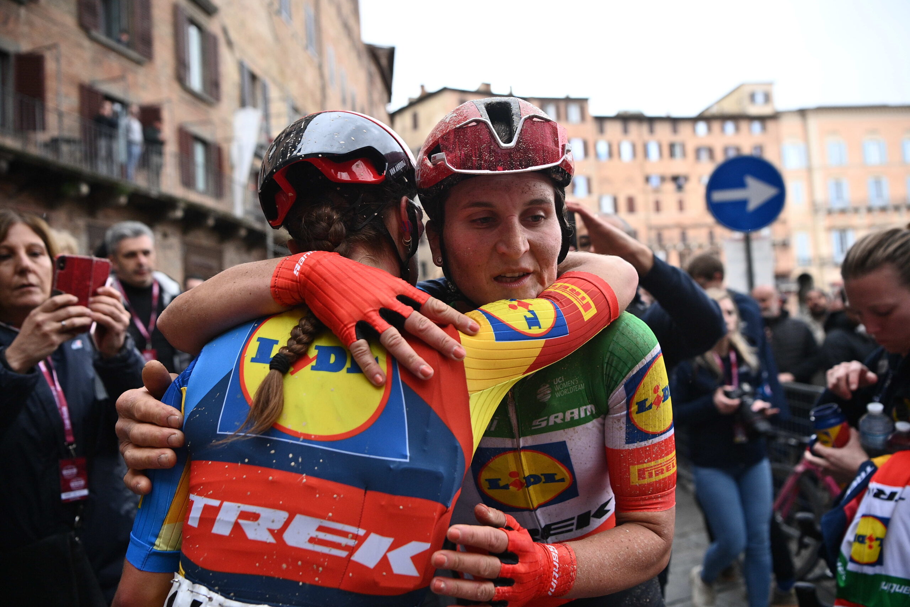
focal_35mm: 31
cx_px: 455
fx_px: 784
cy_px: 304
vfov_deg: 42.3
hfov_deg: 60.3
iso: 1000
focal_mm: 31
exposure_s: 1/1250
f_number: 3.5
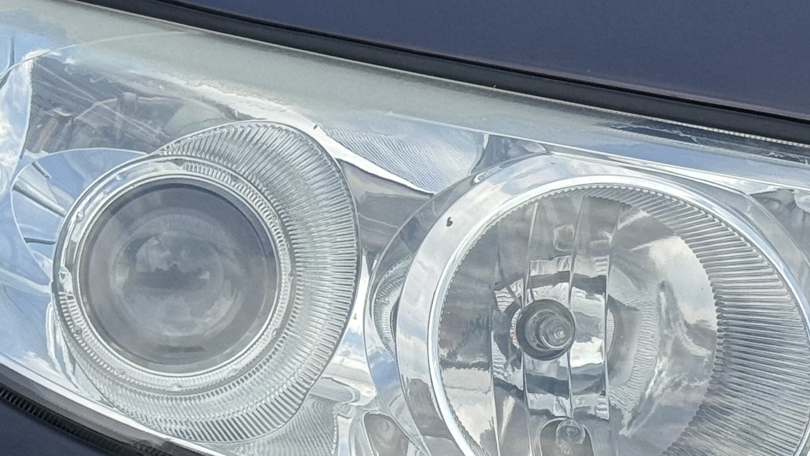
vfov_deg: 8.2
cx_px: 566
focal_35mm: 148
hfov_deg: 14.5
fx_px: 3178
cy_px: 375
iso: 64
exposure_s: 1/3817
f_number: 1.78
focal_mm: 6.76
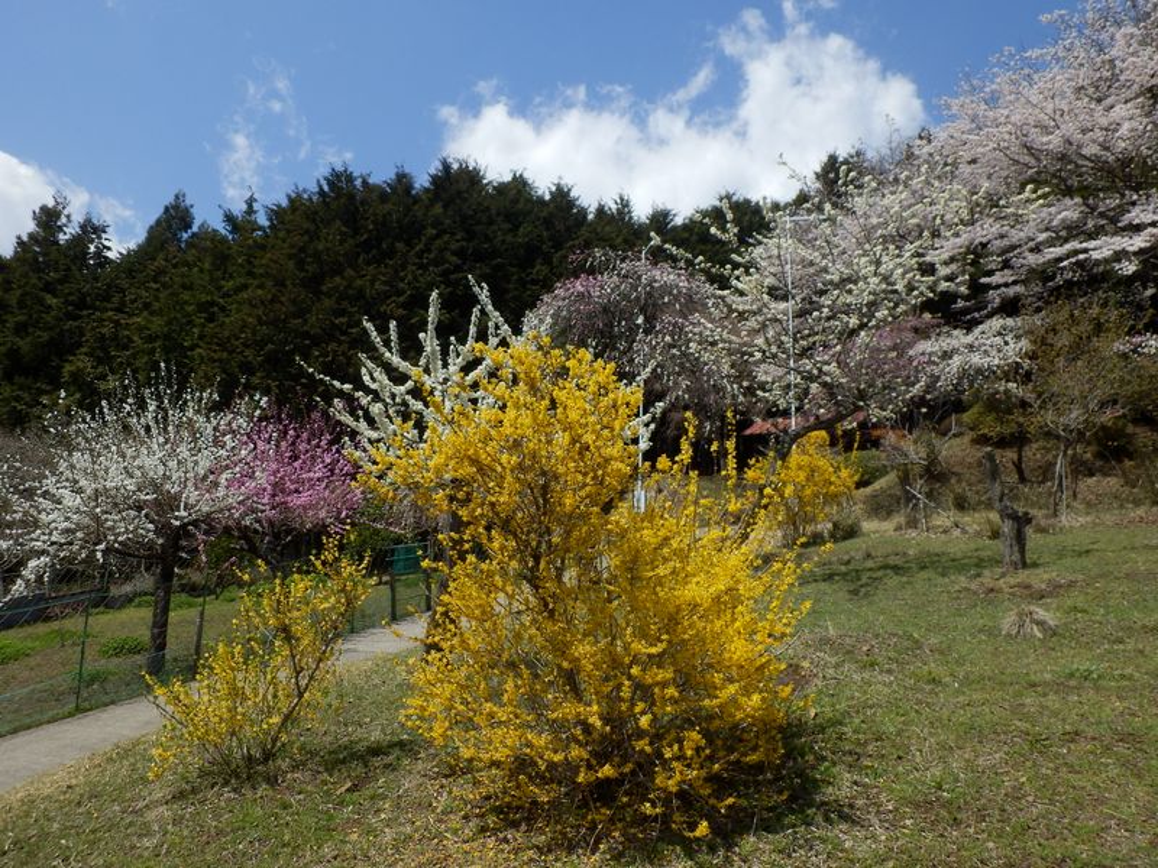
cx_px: 579
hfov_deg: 60.0
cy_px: 434
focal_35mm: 30
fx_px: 1004
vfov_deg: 46.8
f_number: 8.8
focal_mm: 5.3
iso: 80
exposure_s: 1/200
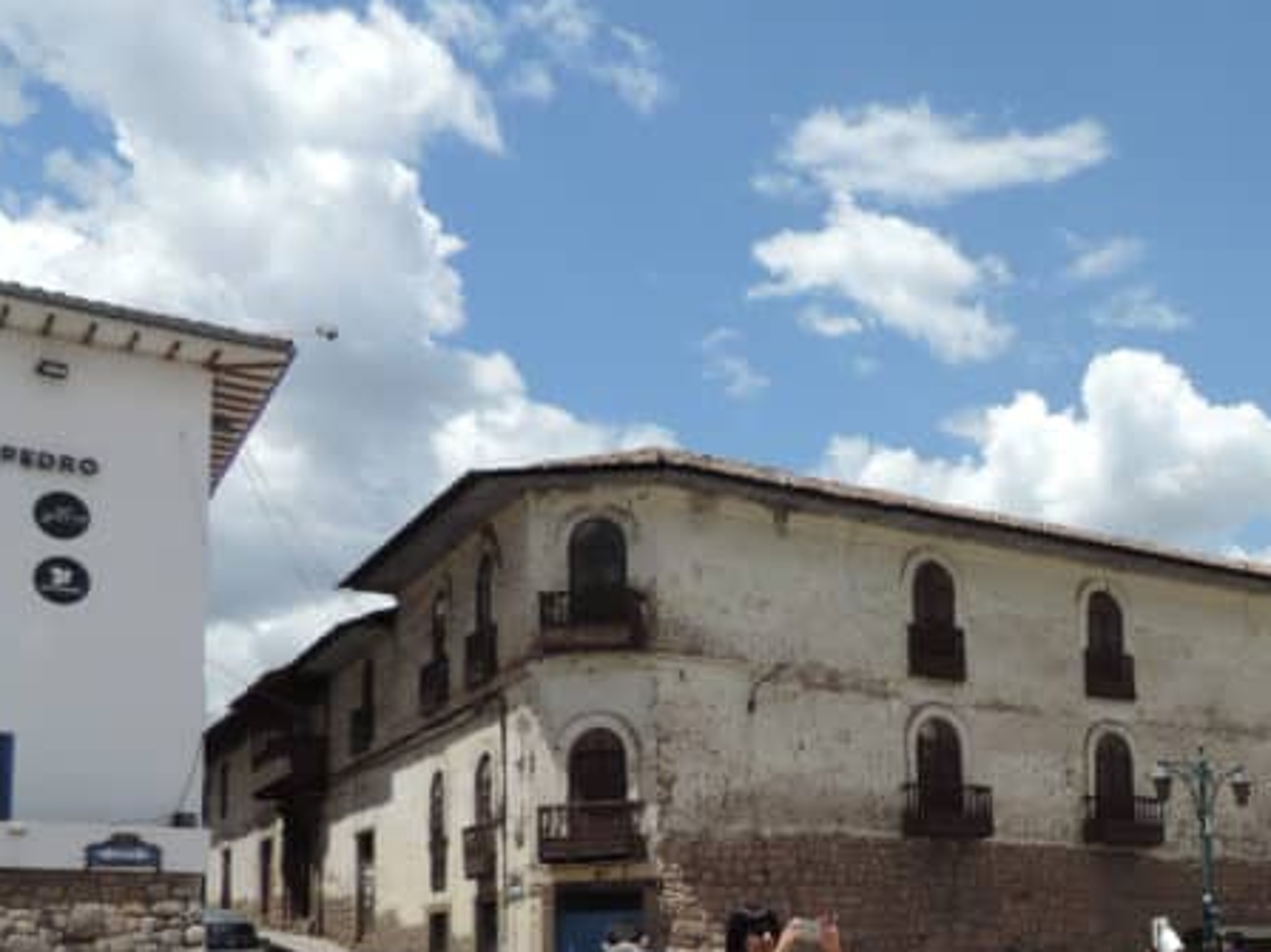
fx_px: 1578
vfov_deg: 32.2
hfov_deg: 40.9
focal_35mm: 43
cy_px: 830
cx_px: 1112
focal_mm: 4.3
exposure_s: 1/1250
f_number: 3
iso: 80
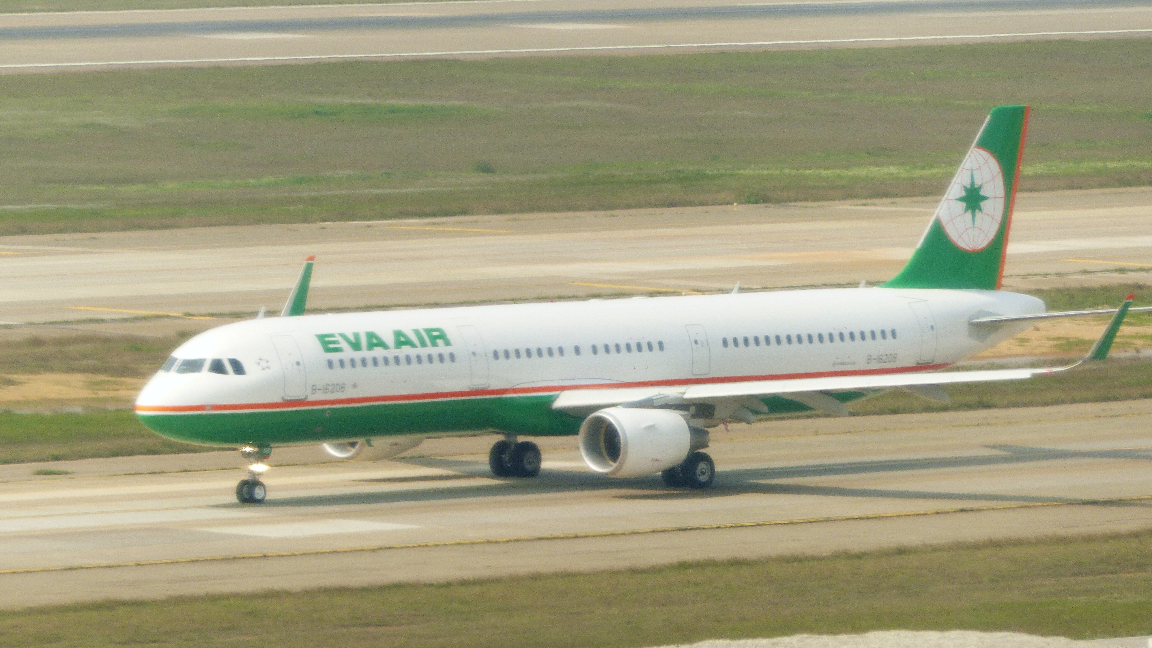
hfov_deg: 3.7
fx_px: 17840
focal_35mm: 584
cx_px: 577
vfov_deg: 2.1
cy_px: 350
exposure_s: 1/320
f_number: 4
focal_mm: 96.3
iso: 100
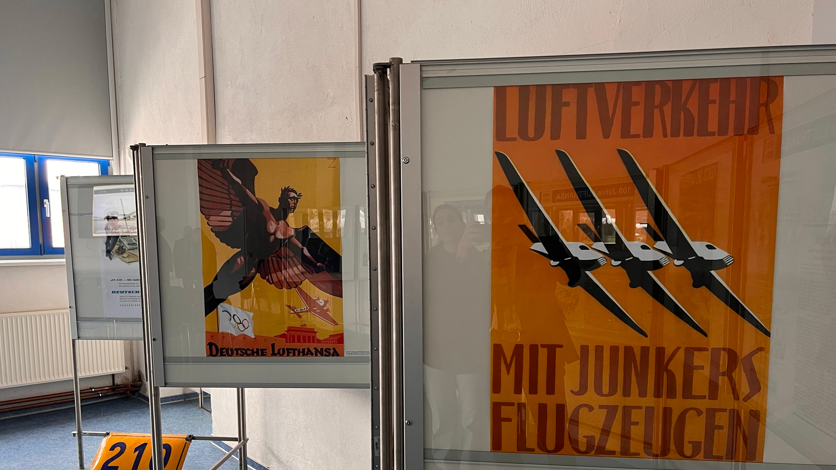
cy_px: 301
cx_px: 420
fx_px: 643
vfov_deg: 39.8
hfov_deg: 66.1
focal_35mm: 29
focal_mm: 5.7
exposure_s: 1/60
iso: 160
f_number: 1.5
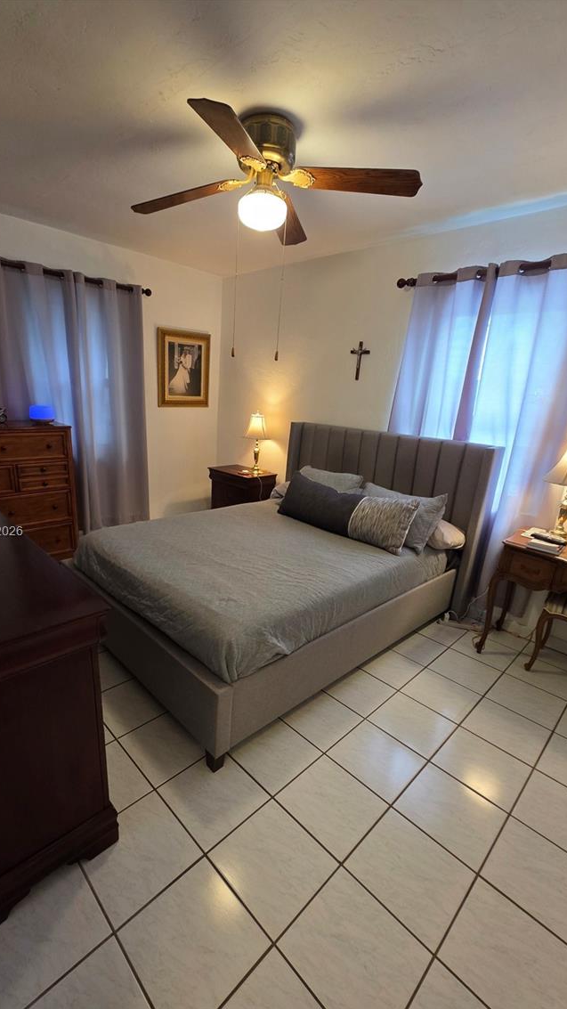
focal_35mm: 15
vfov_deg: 102.9
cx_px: 259
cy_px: 533
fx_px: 401
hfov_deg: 70.4
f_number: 1.9
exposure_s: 1/60
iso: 200
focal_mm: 2.2
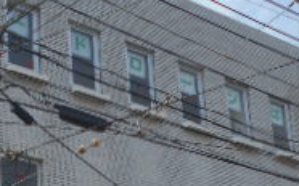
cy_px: 277
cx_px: 26
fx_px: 774
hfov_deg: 21.4
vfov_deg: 13.0
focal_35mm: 95
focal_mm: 4.6
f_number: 3.2
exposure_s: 1/1000
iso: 80
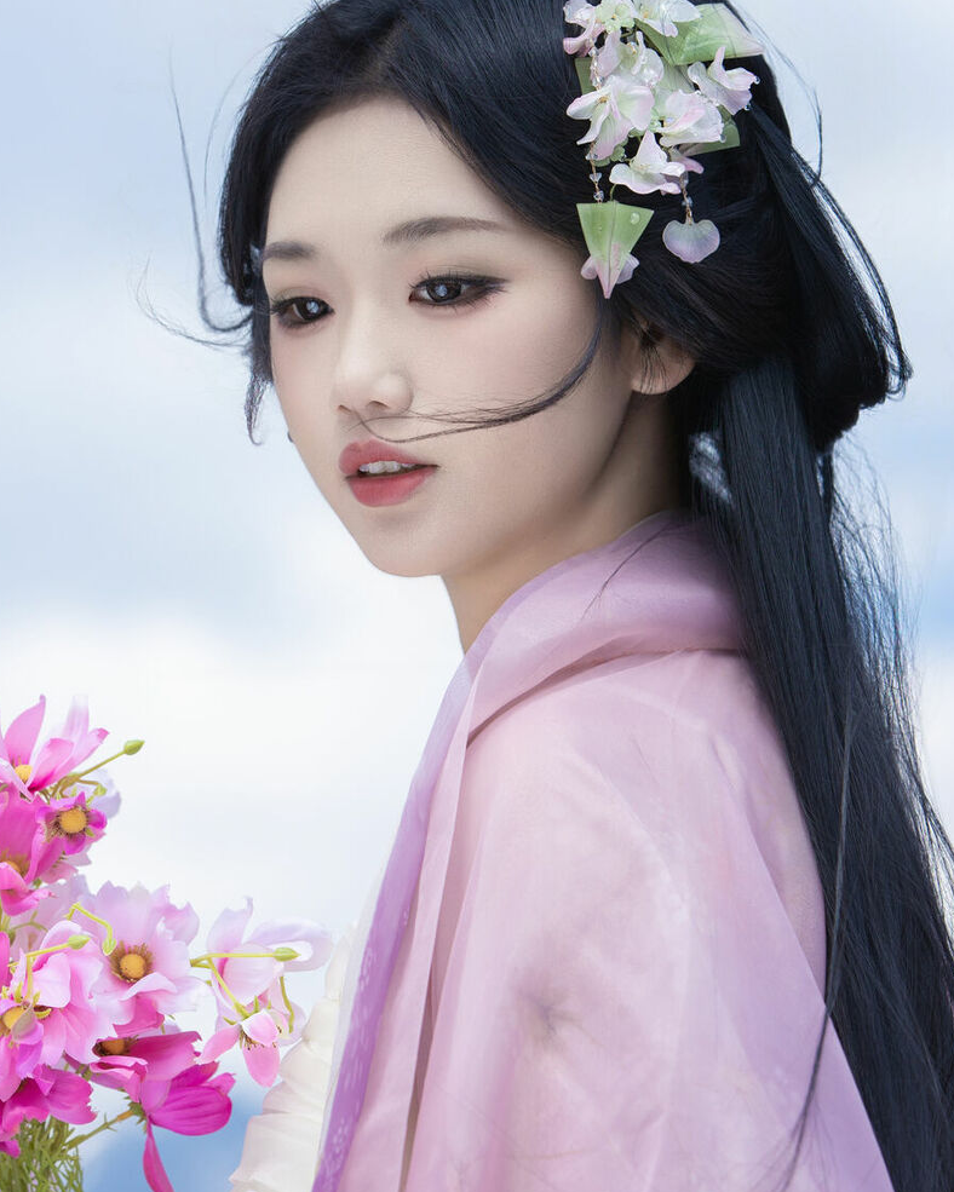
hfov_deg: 8.6
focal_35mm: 180
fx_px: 6353
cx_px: 366
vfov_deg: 10.7
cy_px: 497
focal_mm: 120
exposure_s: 1/1000
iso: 100
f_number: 5
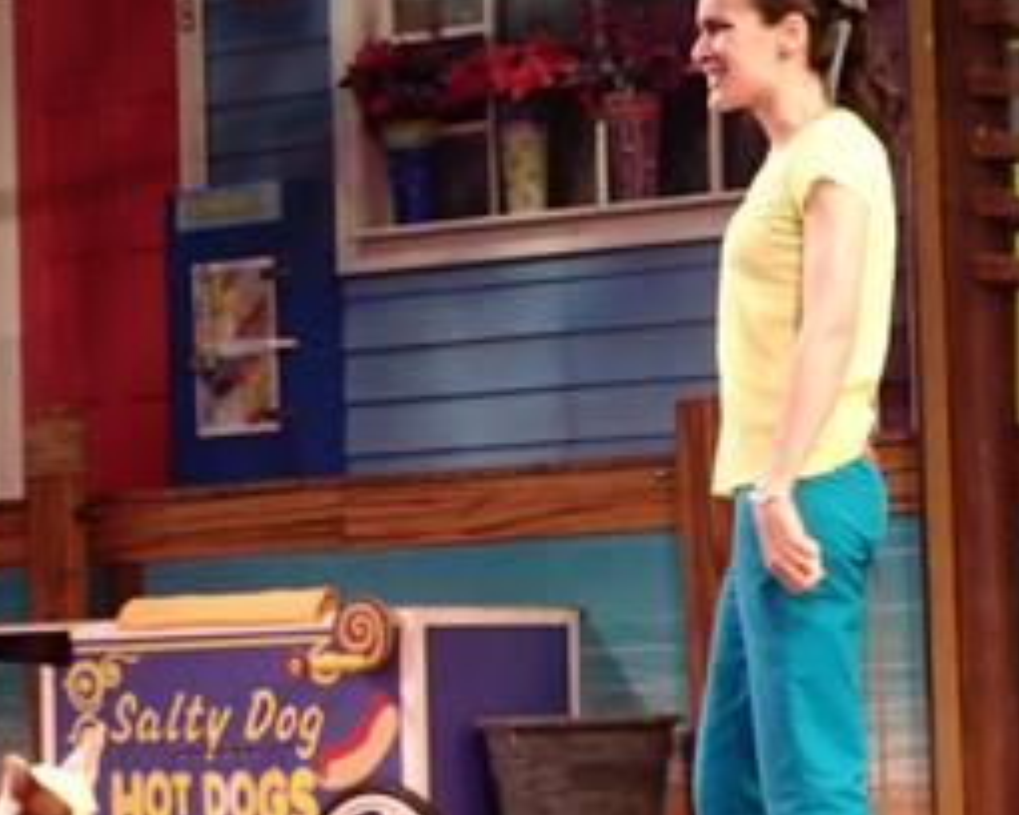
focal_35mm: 138
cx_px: 328
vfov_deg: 11.2
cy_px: 603
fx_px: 4162
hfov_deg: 13.9
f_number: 4.4
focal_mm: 14.4
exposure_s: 1/80
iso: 500
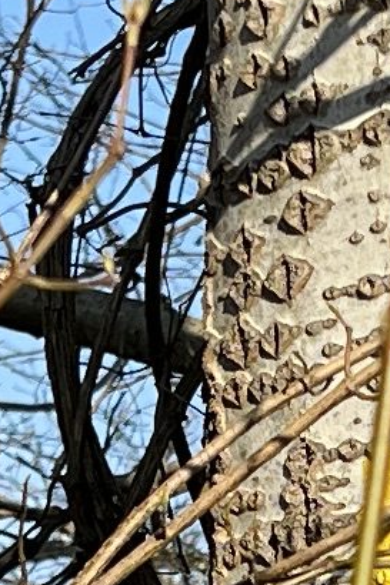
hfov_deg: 5.1
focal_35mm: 266
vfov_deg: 7.6
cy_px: 789
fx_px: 4326
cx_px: 407
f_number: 1.5
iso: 50
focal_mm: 5.7
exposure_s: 1/2404
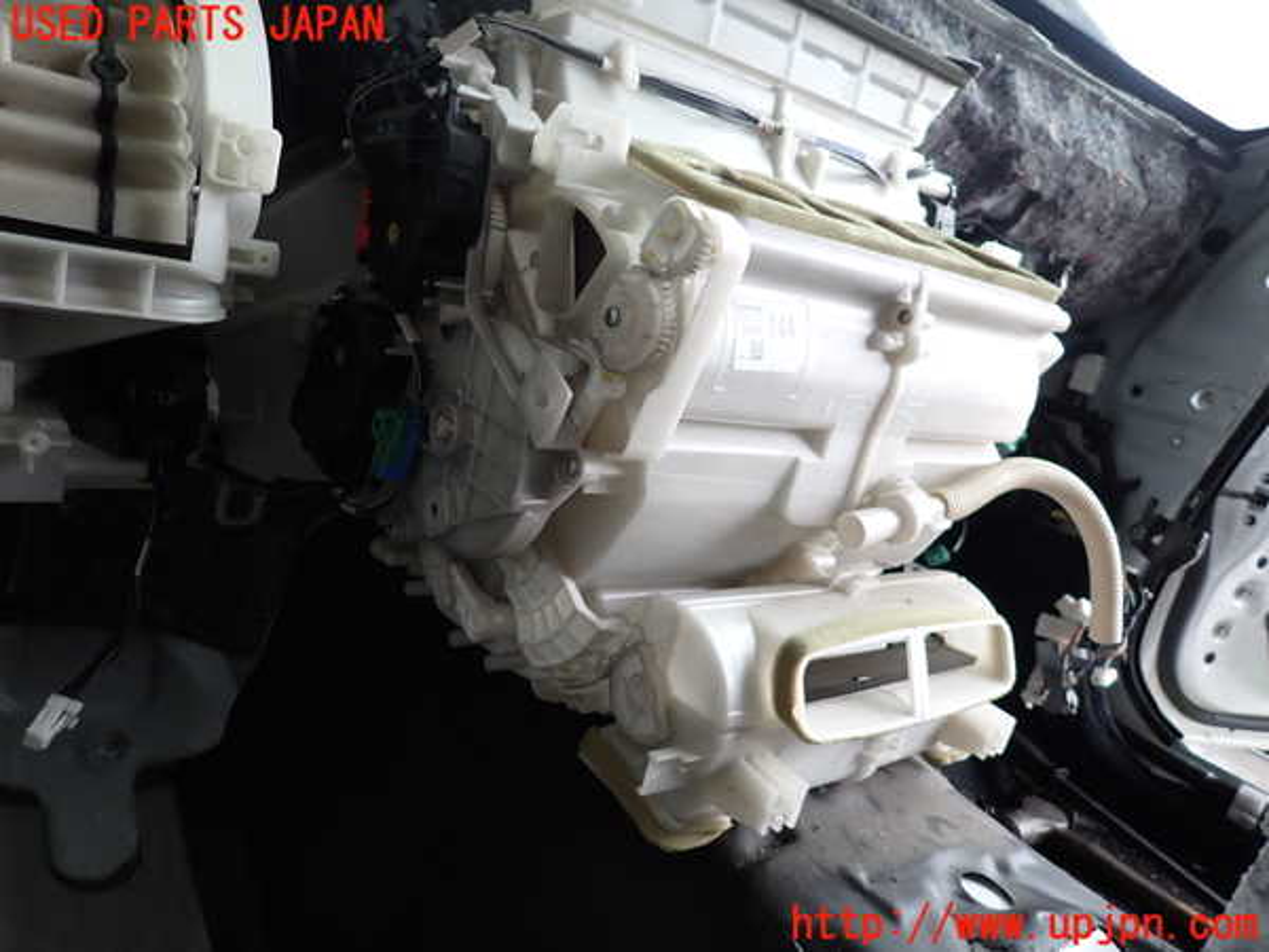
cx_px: 634
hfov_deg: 69.4
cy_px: 476
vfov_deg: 54.9
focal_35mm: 25
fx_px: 916
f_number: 2
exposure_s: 1/125
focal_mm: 4.5
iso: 160
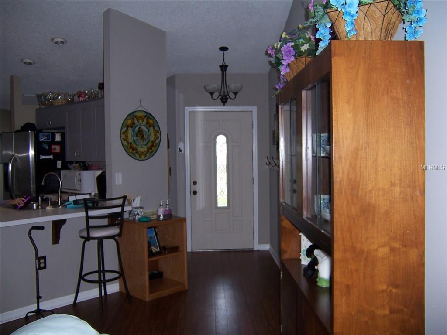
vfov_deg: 42.9
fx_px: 426
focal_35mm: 33
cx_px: 224
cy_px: 168
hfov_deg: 55.4
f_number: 2.8
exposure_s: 1/60
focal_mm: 5.5
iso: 80
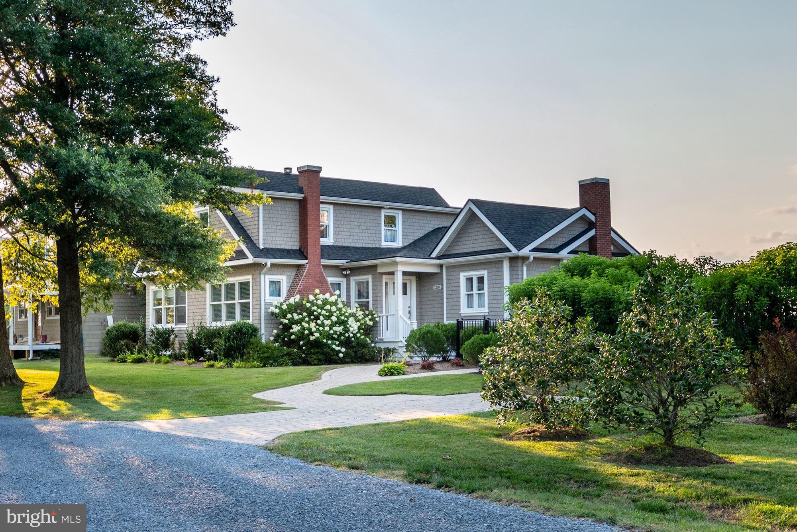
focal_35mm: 36
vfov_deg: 36.9
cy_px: 266
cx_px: 398
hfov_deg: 53.1
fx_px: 797
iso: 250
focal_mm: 24
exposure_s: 1/320
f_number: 8
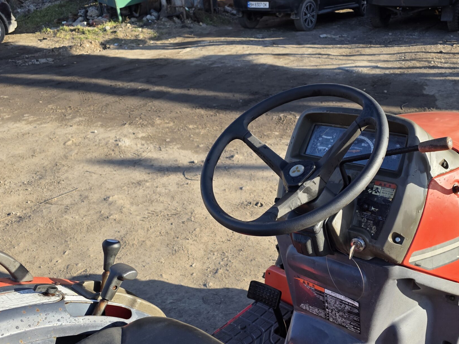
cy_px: 201
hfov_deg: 51.1
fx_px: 477
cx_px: 267
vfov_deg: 39.5
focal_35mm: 36
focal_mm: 6.3
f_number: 1.7
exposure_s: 1/1538
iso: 80
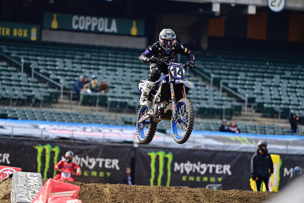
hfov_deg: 6.6
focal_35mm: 314
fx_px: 2651
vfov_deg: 4.4
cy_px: 102
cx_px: 158
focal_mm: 300
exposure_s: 1/1250
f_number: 4
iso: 320
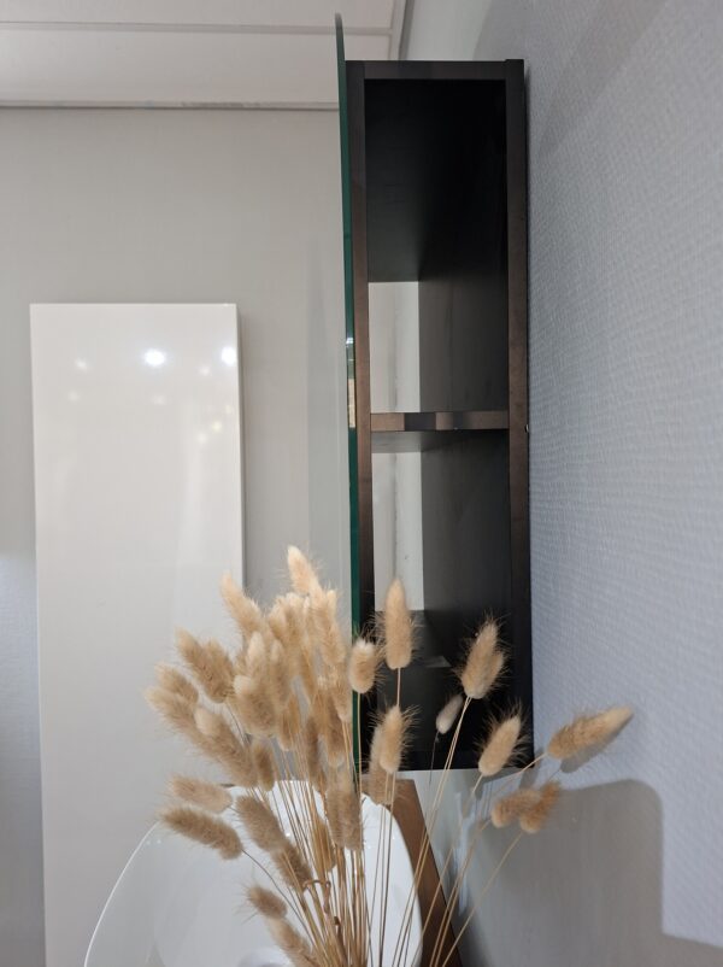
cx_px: 362
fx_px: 642
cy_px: 484
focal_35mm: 23
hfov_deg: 58.8
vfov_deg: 74.0
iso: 500
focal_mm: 5.54
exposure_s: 1/25
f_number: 1.8
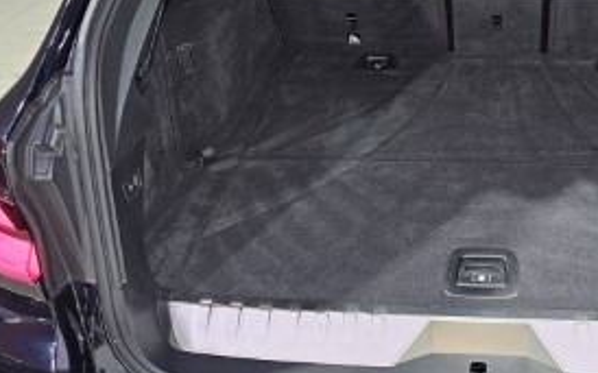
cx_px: 447
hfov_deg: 34.9
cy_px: 116
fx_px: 929
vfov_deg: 22.6
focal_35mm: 57
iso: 400
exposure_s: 1/100
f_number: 1.7
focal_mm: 6.3
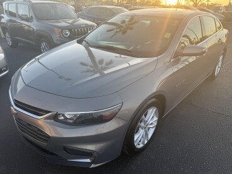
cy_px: 87
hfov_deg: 71.6
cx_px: 116
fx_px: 161
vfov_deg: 56.8
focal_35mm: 24
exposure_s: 1/467
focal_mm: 6.76
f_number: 1.78
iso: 80
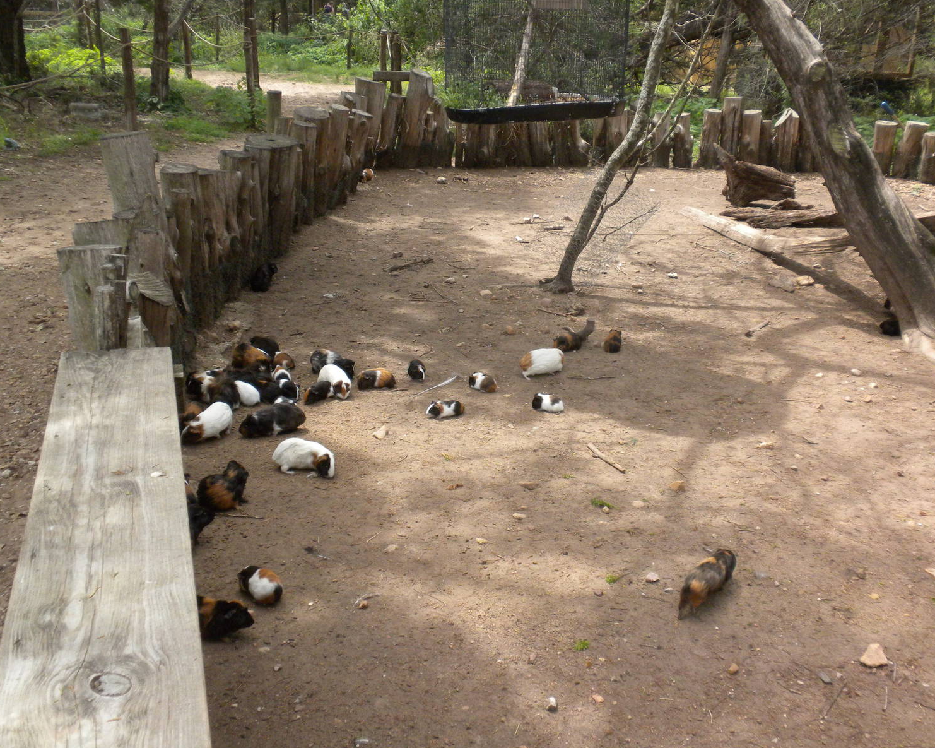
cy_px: 377
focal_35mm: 39
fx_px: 1079
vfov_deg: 38.2
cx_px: 488
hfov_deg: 46.8
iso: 258
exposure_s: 1/543
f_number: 3.5
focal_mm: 6.6
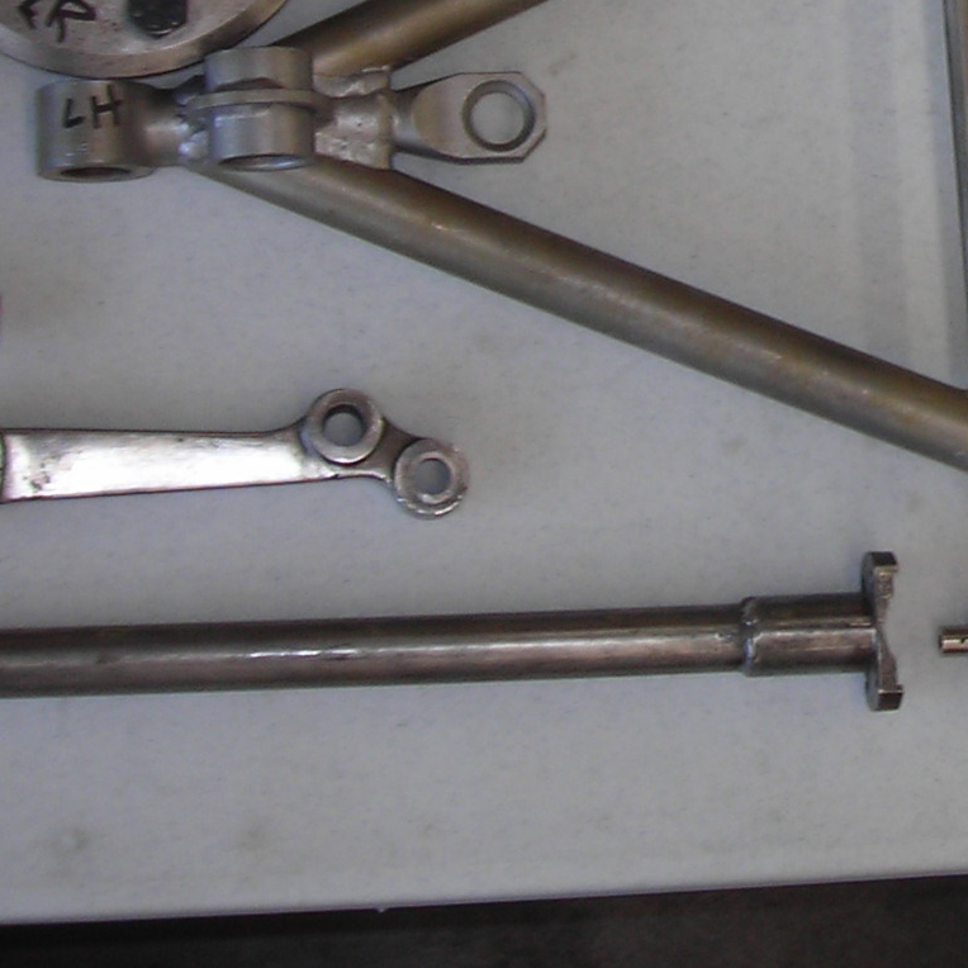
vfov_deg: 14.7
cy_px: -246
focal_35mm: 114
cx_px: 1143
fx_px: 3607
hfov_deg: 14.8
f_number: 3.2
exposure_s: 1/30
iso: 50
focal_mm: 6.3
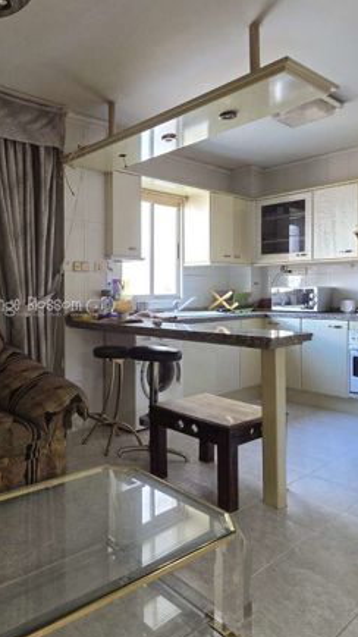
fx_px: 388
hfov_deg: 45.4
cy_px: 305
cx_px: 43
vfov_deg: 78.7
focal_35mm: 23
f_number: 2.2
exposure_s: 1/50
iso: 400
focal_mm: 2.2
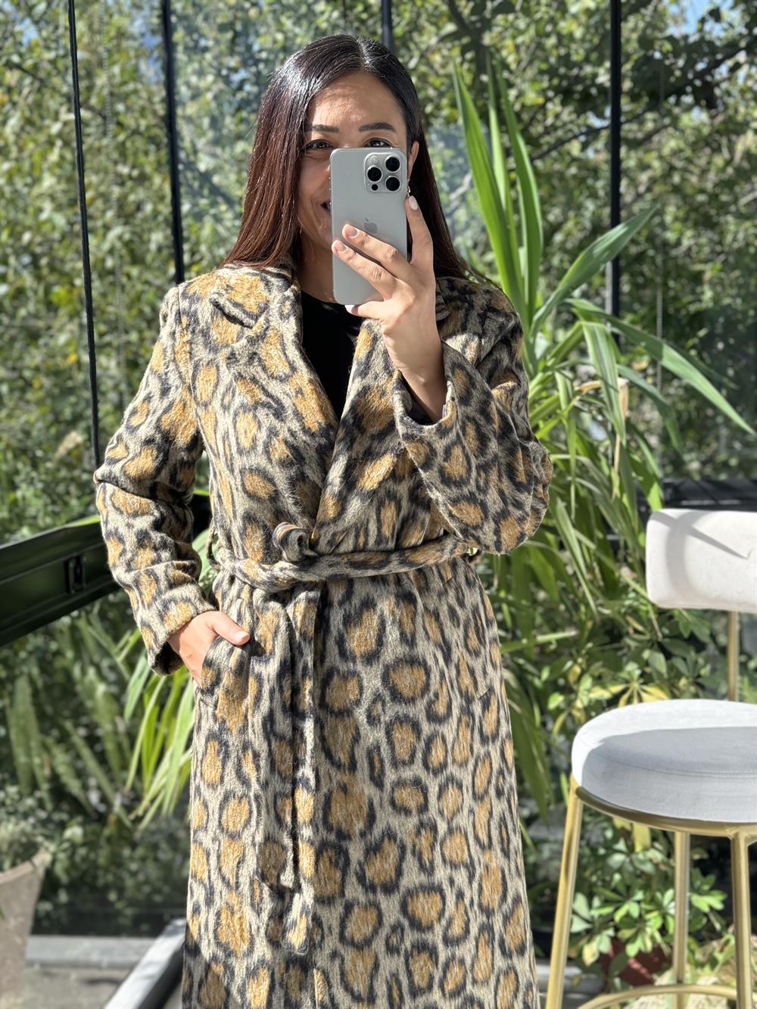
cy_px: 504
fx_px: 1399
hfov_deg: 30.3
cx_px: 378
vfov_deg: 39.7
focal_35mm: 48
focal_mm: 6.76
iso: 64
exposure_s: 1/345
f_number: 1.78
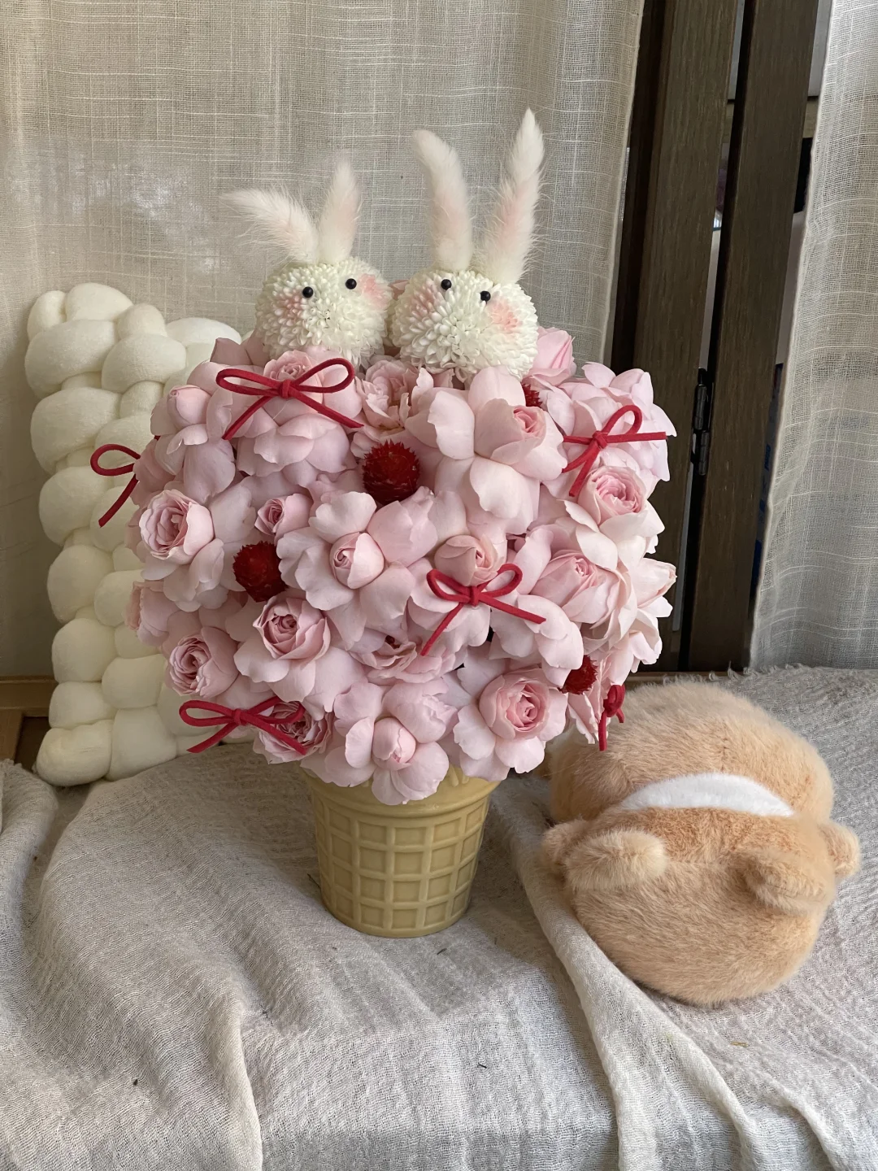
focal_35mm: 64
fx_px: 2164
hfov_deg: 22.9
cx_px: 439
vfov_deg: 30.3
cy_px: 586
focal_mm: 7.5
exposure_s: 1/61
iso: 200
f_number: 2.2
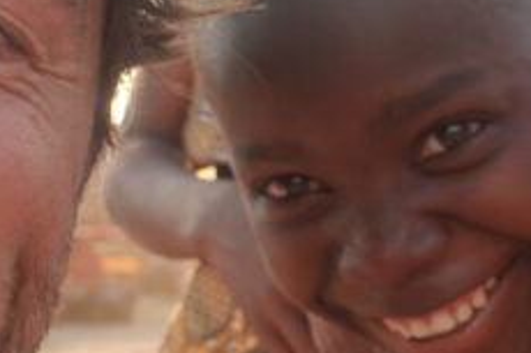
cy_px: 197
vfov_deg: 12.8
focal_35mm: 107
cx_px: 457
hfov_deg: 18.8
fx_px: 1577
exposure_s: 1/250
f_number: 2.8
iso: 200
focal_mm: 9.4
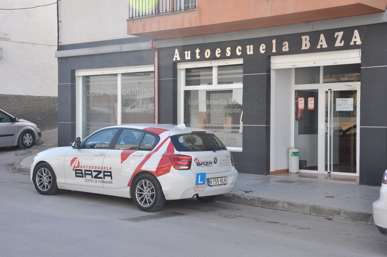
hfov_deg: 35.1
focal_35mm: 57
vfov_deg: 23.7
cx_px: 194
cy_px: 128
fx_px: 612
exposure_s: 1/200
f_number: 7.1
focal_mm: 38
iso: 200
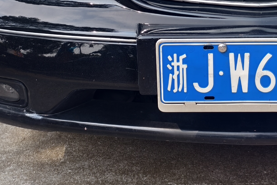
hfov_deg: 24.7
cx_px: 241
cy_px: -26
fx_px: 616
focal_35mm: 80
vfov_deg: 16.5
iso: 71
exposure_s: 1/808
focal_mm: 5.6
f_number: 1.57
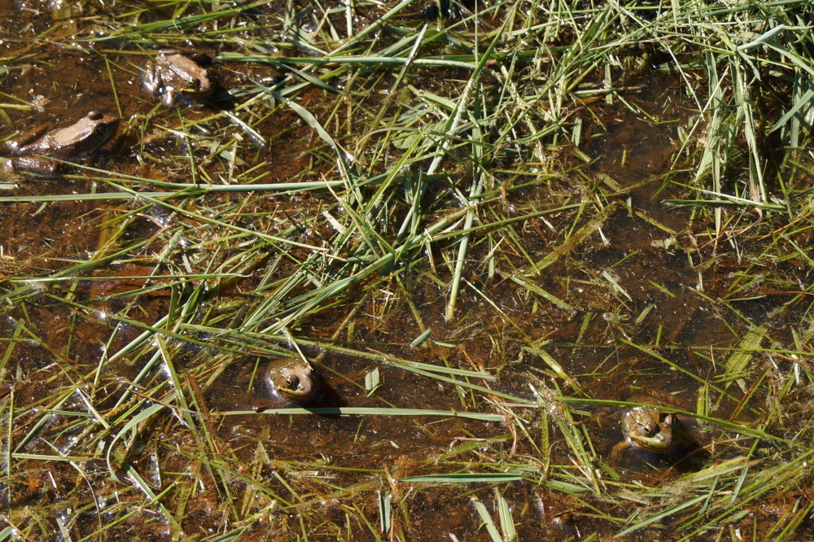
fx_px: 1356
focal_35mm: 60
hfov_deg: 33.4
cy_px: 271
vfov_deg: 22.6
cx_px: 407
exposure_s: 1/125
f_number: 5.6
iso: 100
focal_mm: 40
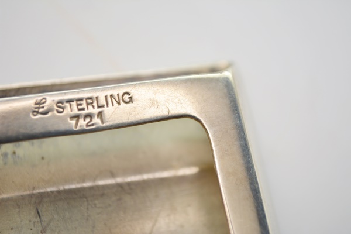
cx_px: 176
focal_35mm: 82
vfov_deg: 16.6
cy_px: 117
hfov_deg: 24.6
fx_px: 804
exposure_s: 1/125
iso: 400
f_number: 5.6
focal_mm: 55
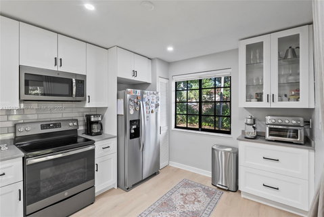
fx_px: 149
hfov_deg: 94.9
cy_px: 108
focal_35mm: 16
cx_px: 162
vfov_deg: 72.1
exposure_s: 1/5
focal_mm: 16.5
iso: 640
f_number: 8
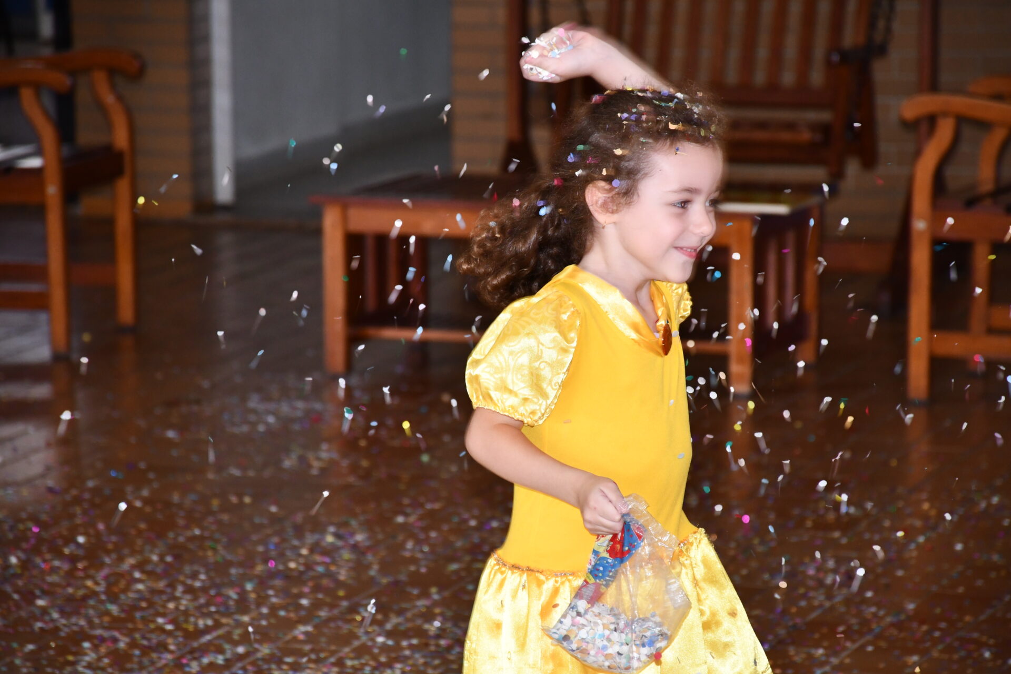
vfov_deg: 7.5
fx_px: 5139
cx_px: 506
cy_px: 337
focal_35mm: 183
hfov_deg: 11.2
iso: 1100
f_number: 5.6
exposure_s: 1/60
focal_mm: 122
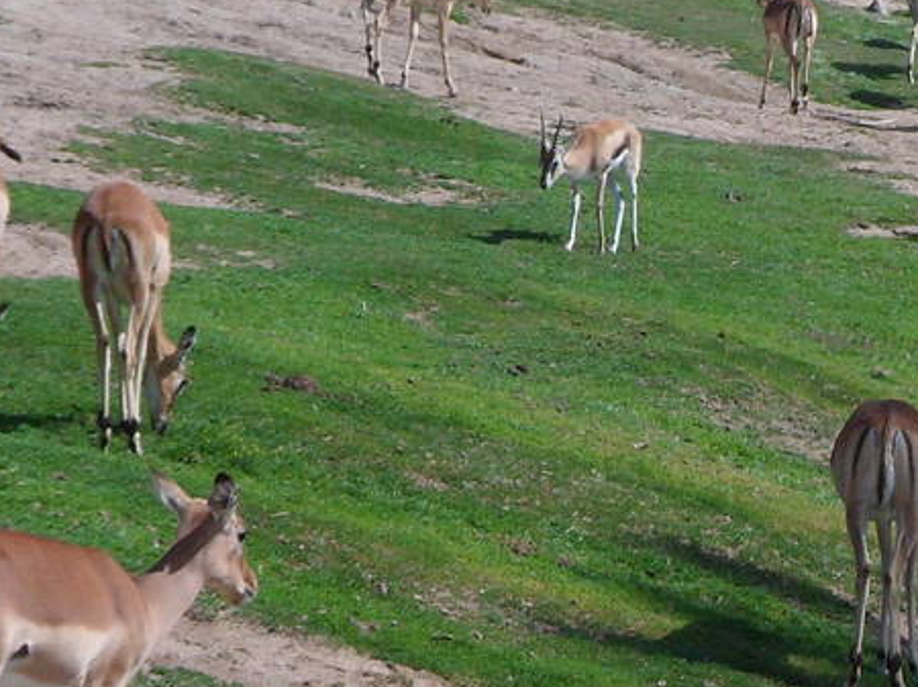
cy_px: 365
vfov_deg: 6.1
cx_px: 1189
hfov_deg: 8.1
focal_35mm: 242
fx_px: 6414
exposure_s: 1/750
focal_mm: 10.6
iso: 80
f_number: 4.7
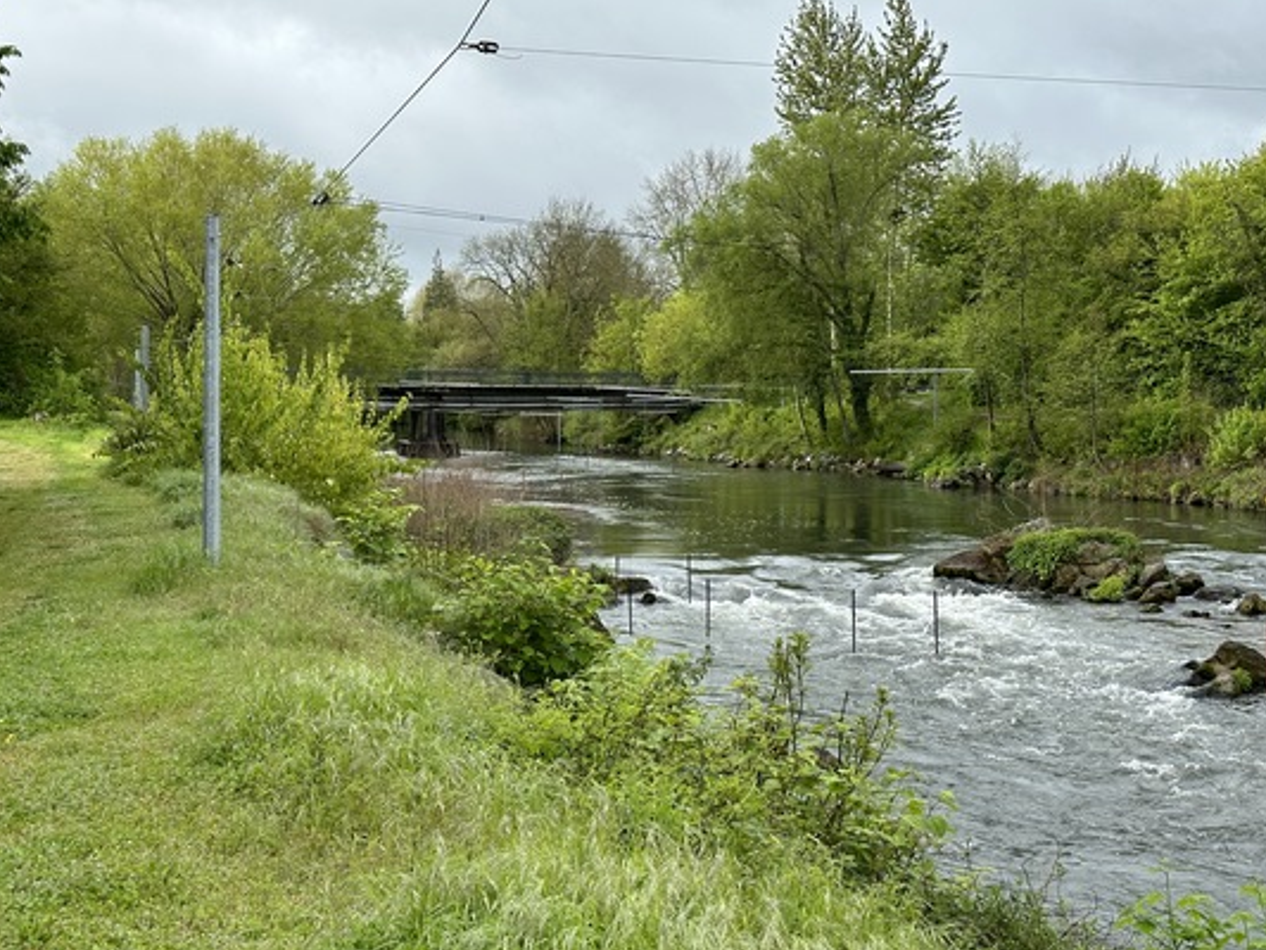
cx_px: 587
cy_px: 470
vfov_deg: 27.0
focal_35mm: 54
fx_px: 1975
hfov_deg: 35.5
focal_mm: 6.86
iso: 64
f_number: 1.78
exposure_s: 1/1475
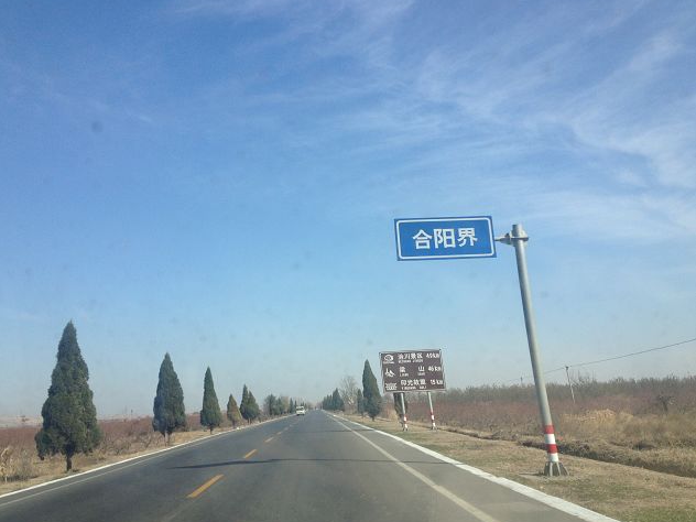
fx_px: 724
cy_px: 260
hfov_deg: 51.3
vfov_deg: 39.7
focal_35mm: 36
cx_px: 339
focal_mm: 4.28
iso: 50
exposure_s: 1/1493
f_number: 2.4
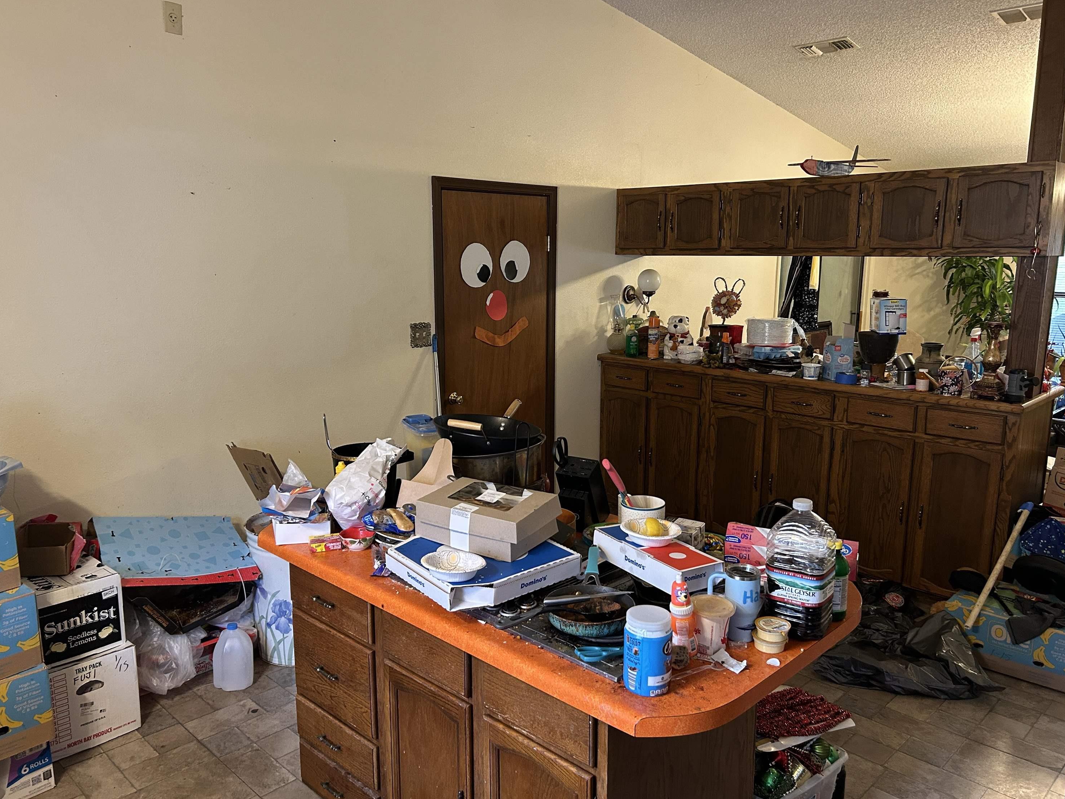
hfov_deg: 65.3
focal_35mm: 27
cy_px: 396
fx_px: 831
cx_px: 522
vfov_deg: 51.4
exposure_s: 1/60
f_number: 1.5
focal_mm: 5.7
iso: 250
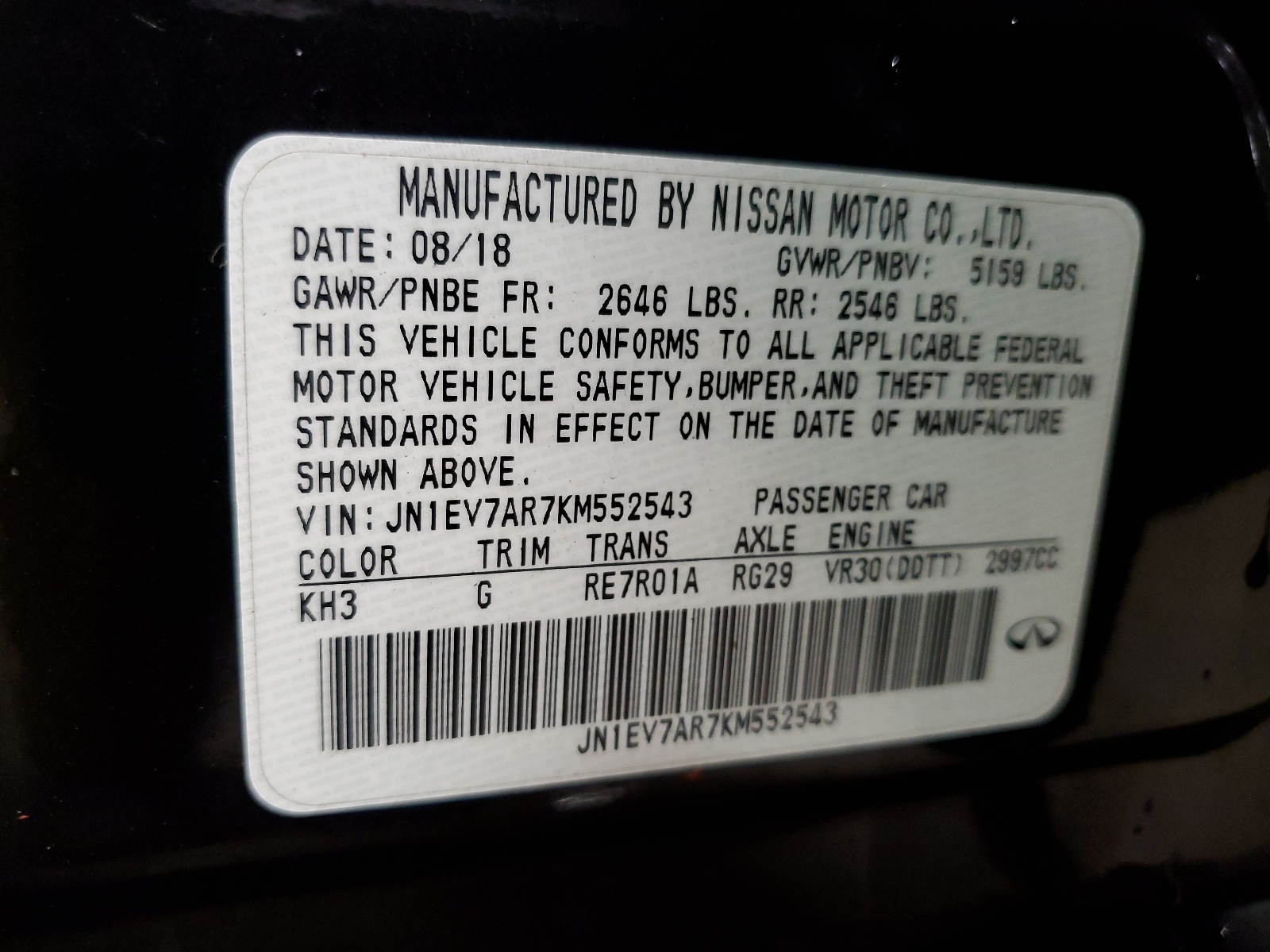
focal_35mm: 26
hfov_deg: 67.3
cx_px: 635
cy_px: 476
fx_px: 954
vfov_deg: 53.1
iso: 197
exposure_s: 1/60.2
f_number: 1.5
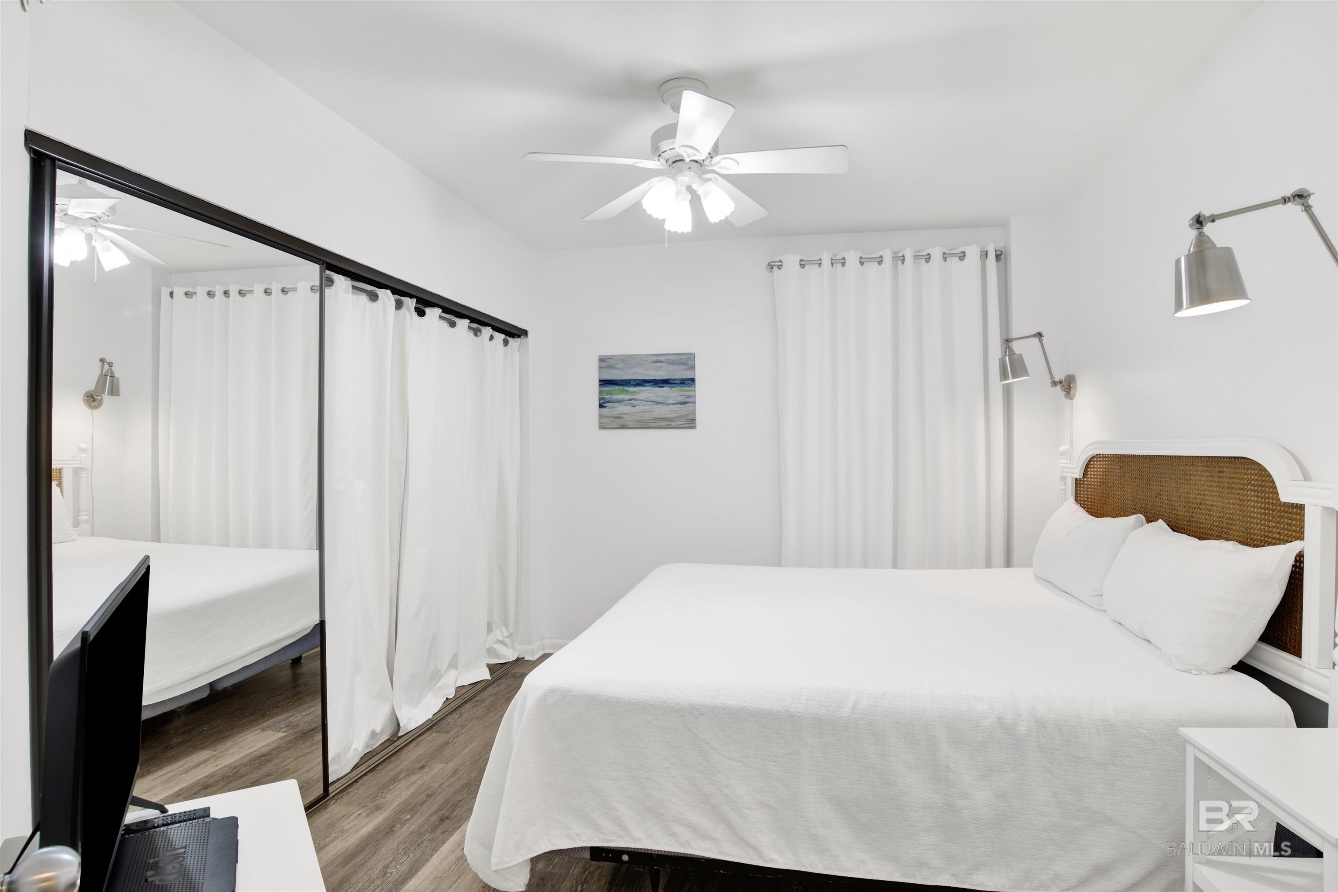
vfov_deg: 67.4
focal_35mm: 18
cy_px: 446
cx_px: 669
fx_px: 669
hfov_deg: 90.0
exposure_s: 1/2.5
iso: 200
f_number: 11
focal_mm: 18
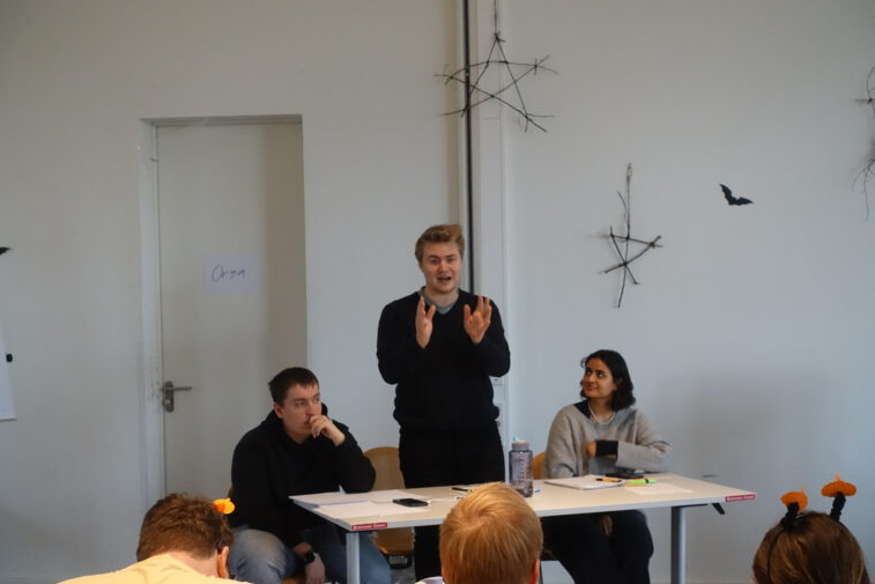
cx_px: 443
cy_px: 294
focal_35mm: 71
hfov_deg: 28.4
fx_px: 1726
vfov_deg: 19.2
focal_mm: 25.7
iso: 1600
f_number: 4
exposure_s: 1/80
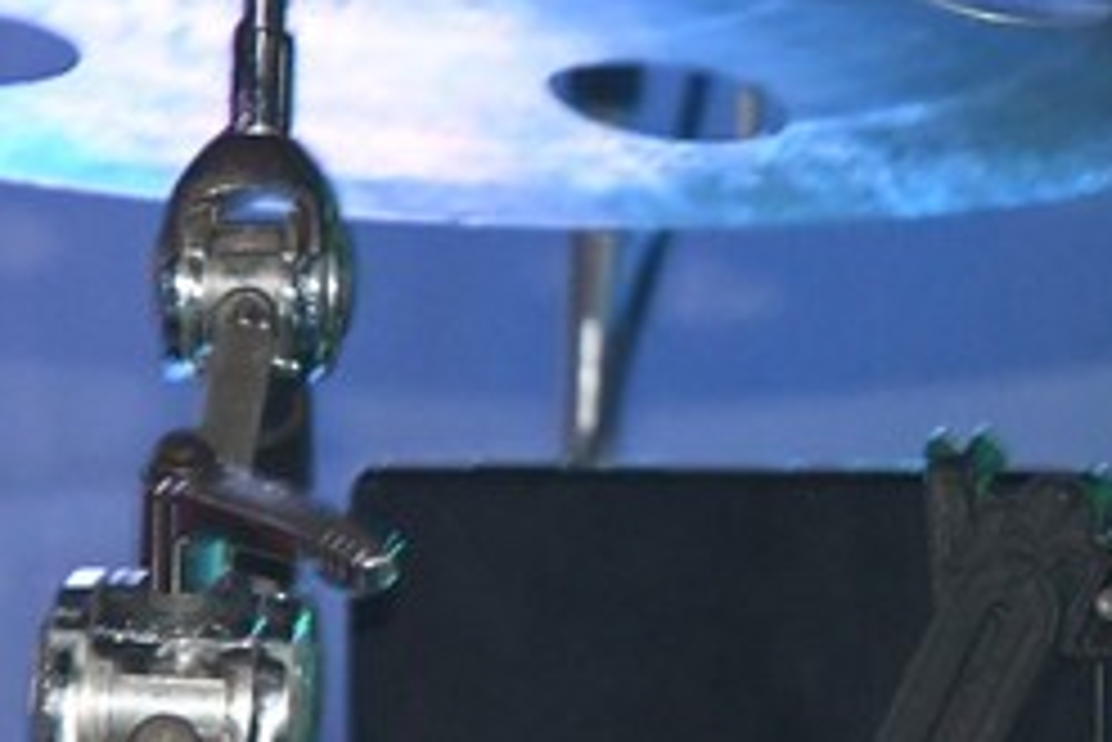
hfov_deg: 3.0
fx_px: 21201
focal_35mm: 686
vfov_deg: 2.0
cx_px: 1882
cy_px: 103
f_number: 8
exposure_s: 1/60
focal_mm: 135
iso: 6400
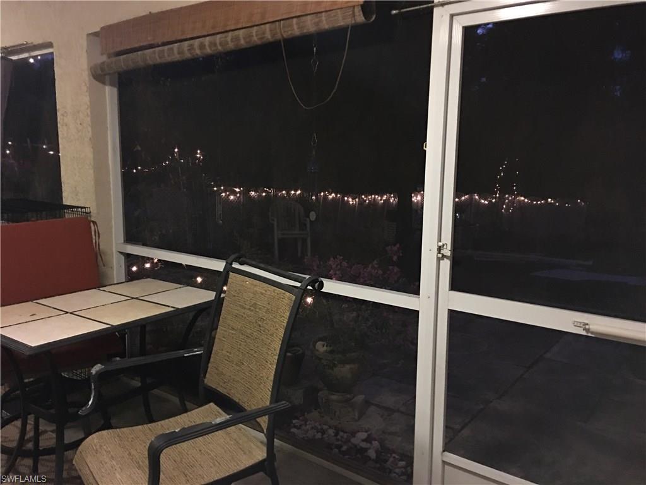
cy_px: 242
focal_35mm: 29
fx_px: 541
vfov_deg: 48.2
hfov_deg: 61.7
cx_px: 323
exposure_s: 1/4
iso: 100
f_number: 2.2
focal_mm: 4.15
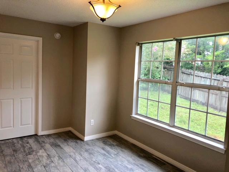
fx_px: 185
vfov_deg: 49.7
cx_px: 114
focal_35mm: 28
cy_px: 86
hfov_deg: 63.4
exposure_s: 1/120
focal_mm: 3.99
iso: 32
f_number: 1.8
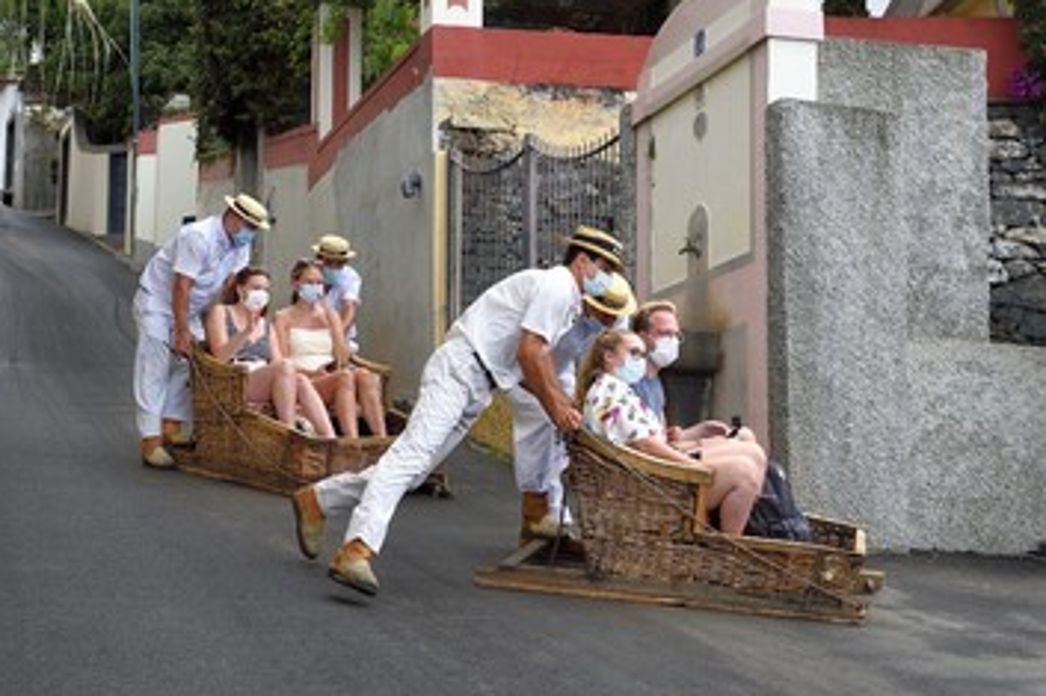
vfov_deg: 19.7
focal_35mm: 69
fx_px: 2004
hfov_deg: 29.2
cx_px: 430
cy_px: 290
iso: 640
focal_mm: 58
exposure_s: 1/800
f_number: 7.1
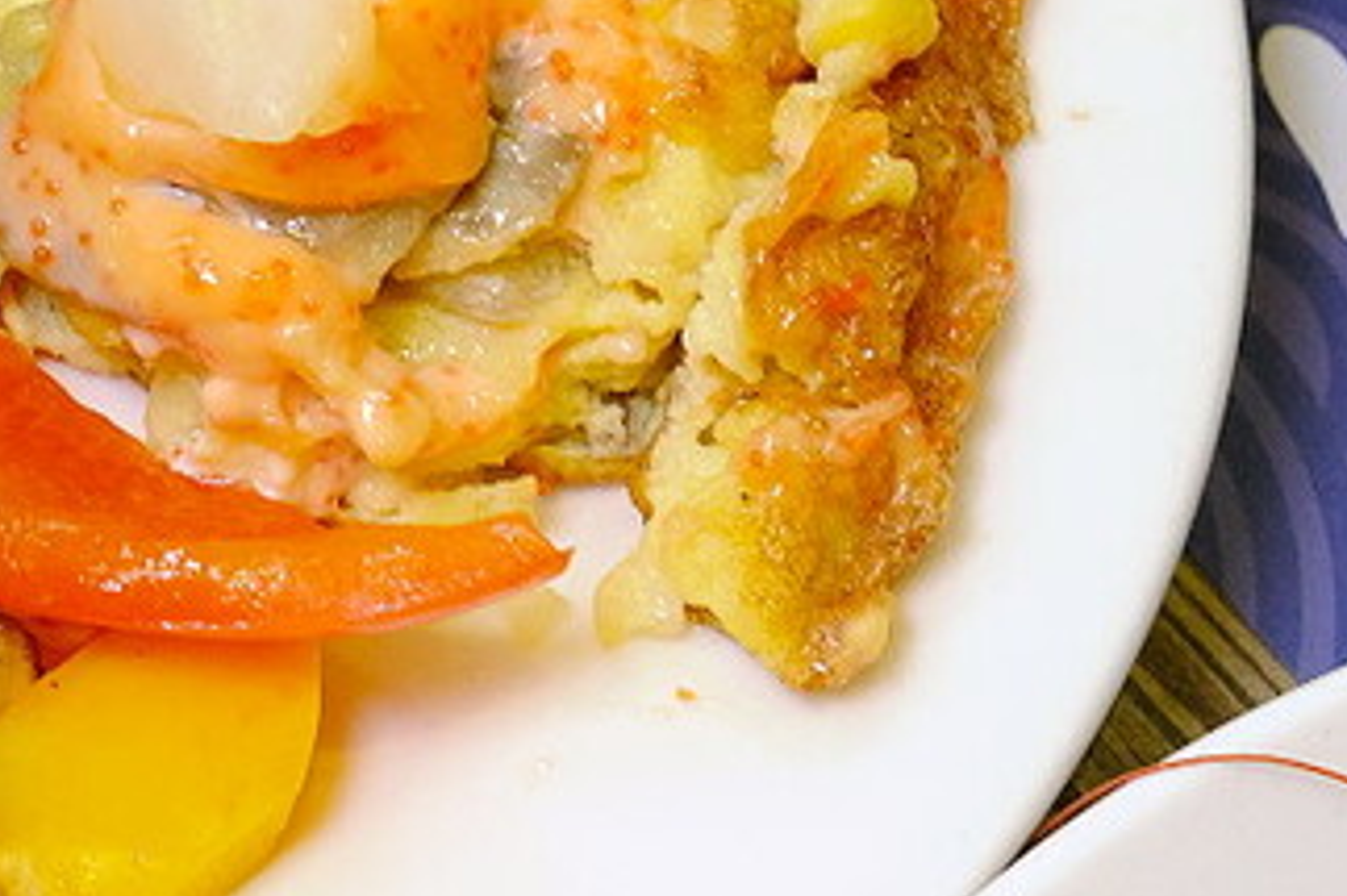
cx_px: -133
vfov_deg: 13.6
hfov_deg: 19.6
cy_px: 175
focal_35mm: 100
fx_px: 3740
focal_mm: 25.4
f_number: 5.6
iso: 1000
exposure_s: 1/60
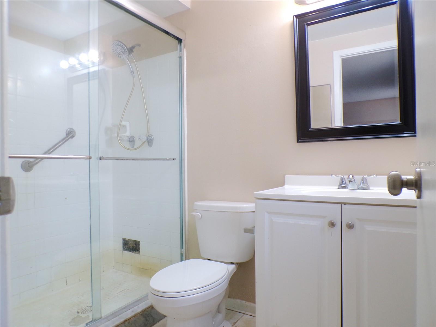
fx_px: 302
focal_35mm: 24
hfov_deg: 71.6
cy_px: 164
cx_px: 218
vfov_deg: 56.8
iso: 200
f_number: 3
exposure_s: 1/27
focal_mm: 4.3
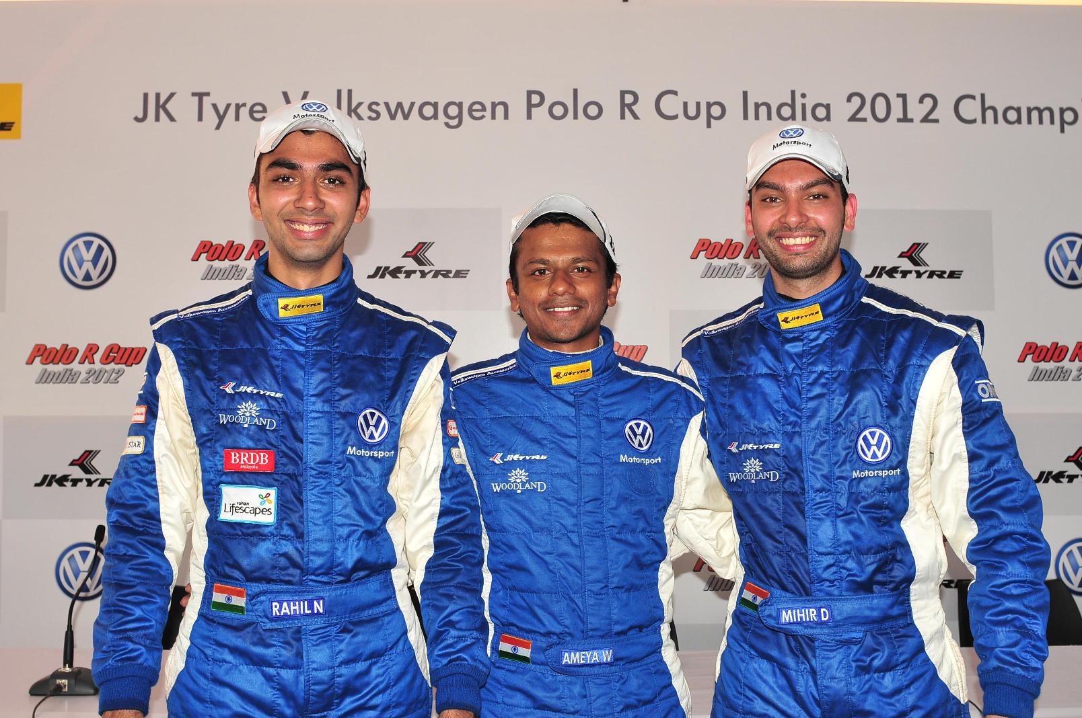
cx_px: 541
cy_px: 359
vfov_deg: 36.8
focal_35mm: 36
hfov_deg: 53.2
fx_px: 1081
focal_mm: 24
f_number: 6.3
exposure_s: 1/40
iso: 250
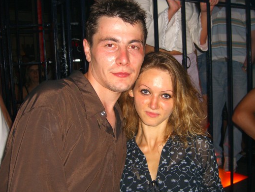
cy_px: 94
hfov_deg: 42.9
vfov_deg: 32.9
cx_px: 142
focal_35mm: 44
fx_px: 324
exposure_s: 1/60
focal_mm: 7.9
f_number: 2.8
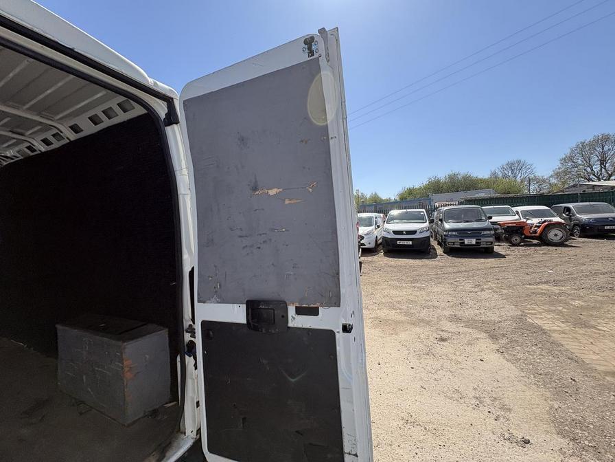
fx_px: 249
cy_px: 231
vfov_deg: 85.7
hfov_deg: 102.1
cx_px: 308
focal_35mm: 14
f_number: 2.2
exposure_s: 1/1006
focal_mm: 2.22
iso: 40
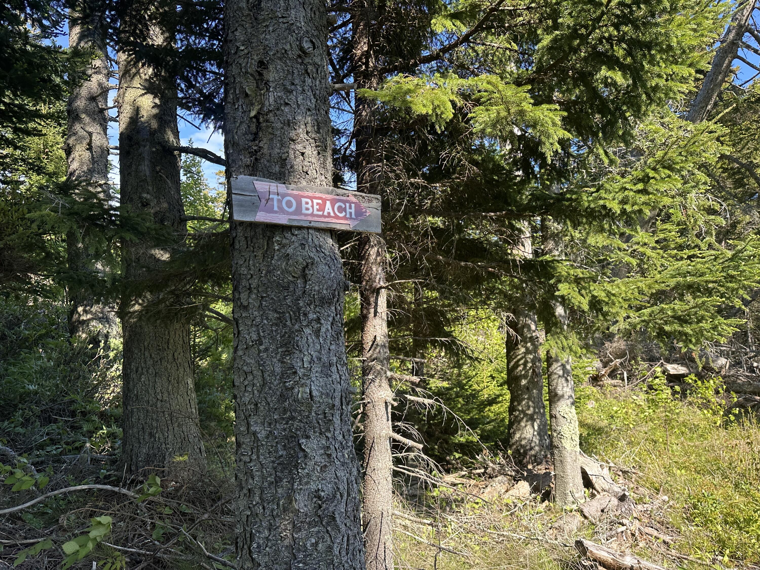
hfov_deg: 71.6
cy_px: 285
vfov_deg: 56.8
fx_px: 527
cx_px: 380
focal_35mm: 24
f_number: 1.78
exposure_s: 1/672
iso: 80
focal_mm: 6.86
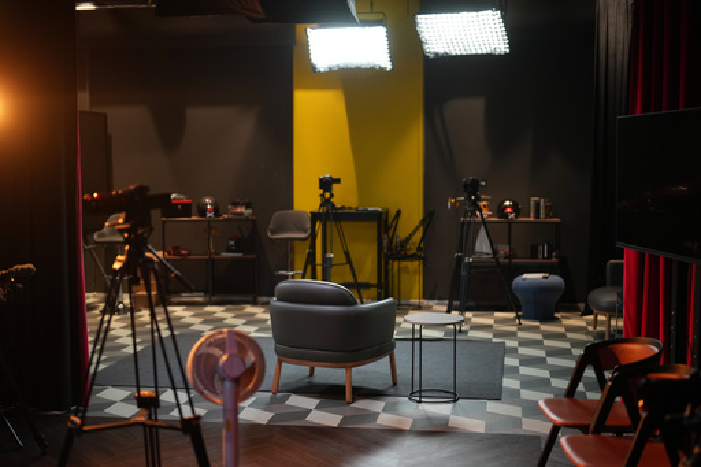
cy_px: 234
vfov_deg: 27.0
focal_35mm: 50
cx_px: 350
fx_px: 973
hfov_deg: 39.6
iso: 1000
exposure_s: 1/500
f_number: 1.2
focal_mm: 50
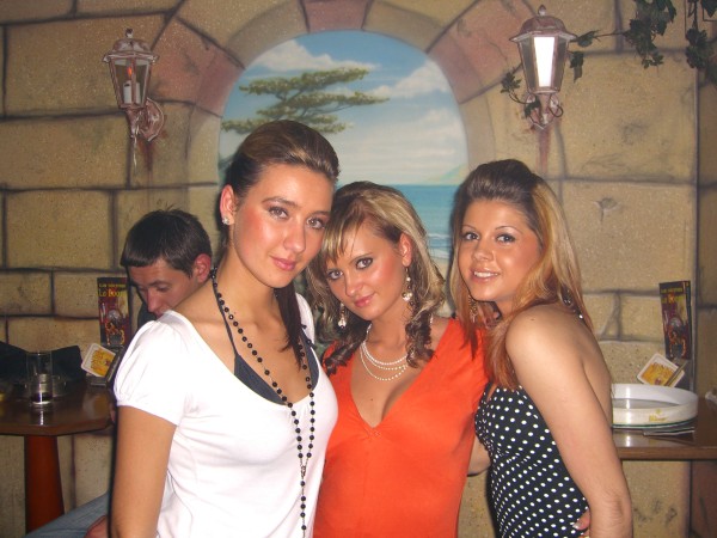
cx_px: 358
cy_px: 269
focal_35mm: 38
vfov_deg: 37.7
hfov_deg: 49.0
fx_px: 787
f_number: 2.8
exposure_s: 1/60
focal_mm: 7.9
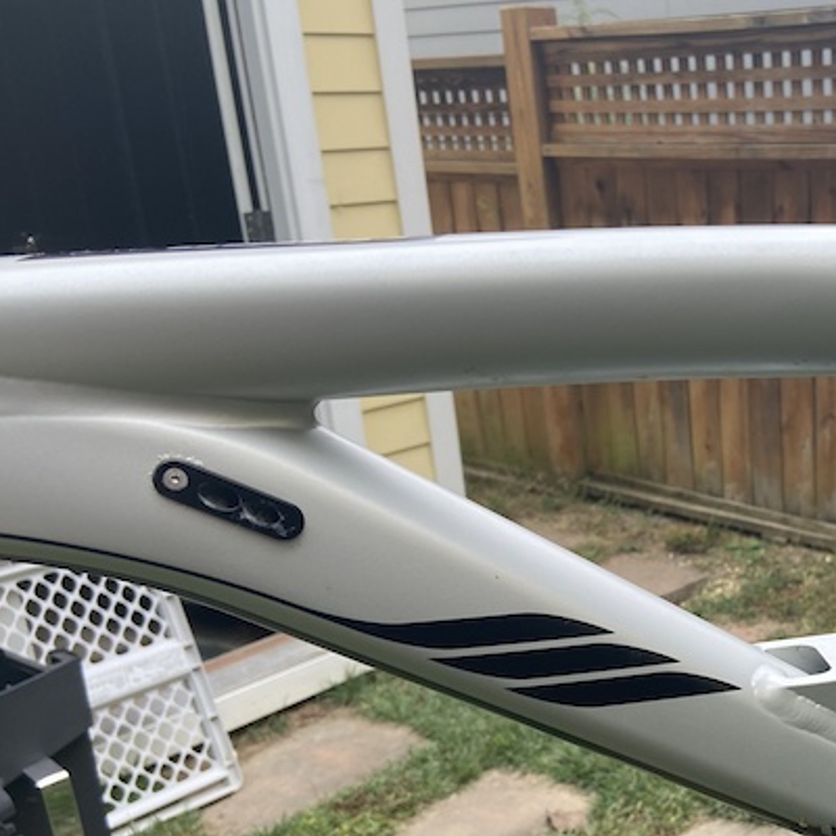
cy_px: 608
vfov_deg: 36.1
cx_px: 761
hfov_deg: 34.6
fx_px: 1257
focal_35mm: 46
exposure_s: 1/217
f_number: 1.8
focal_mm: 4.25
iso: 32
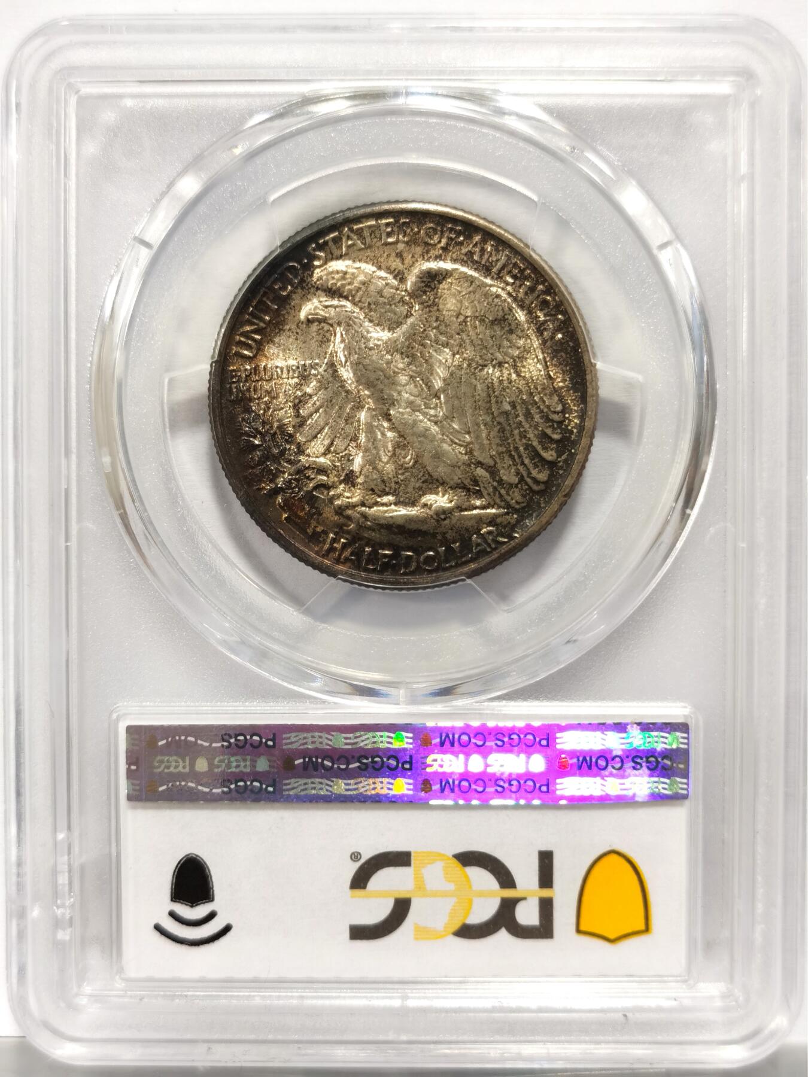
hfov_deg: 27.0
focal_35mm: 54
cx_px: 404
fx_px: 1681
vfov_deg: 35.5
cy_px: 538
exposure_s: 1/100
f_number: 16
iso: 160
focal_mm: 5.56
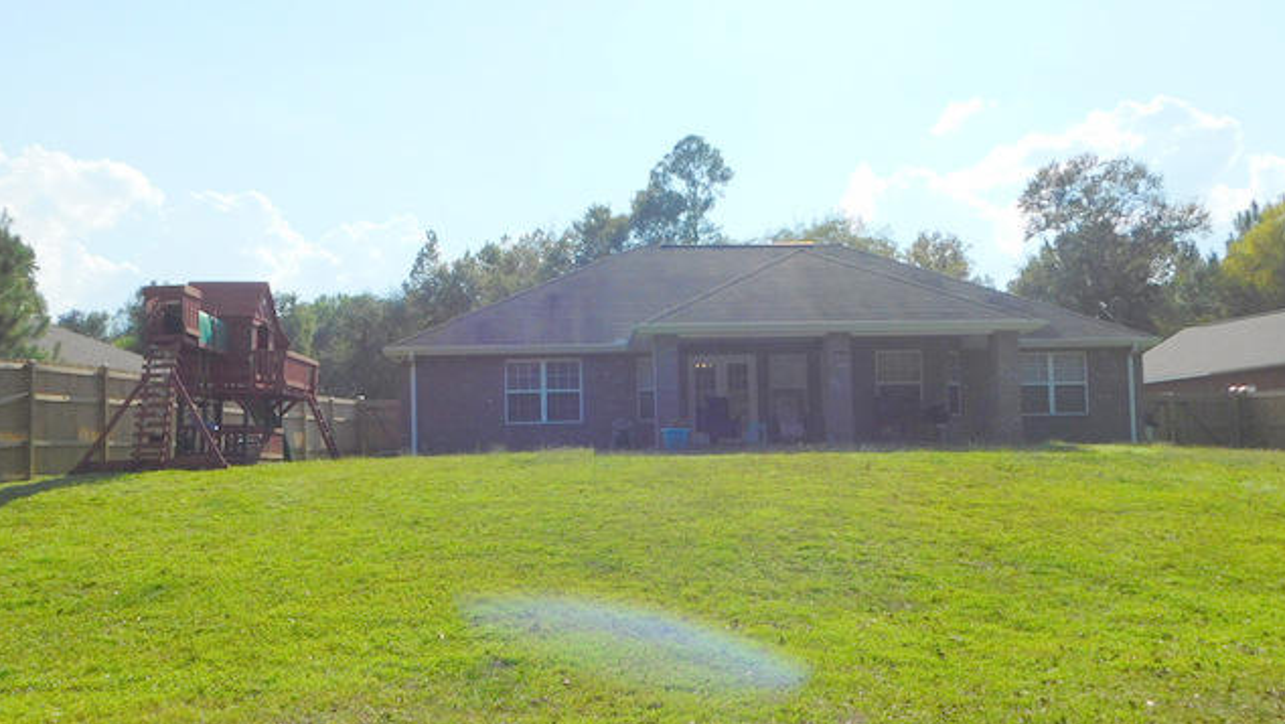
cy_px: 416
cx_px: 645
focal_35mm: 33
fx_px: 1125
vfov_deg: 35.6
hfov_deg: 59.5
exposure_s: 1/640
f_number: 6.4
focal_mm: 5.3
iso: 125
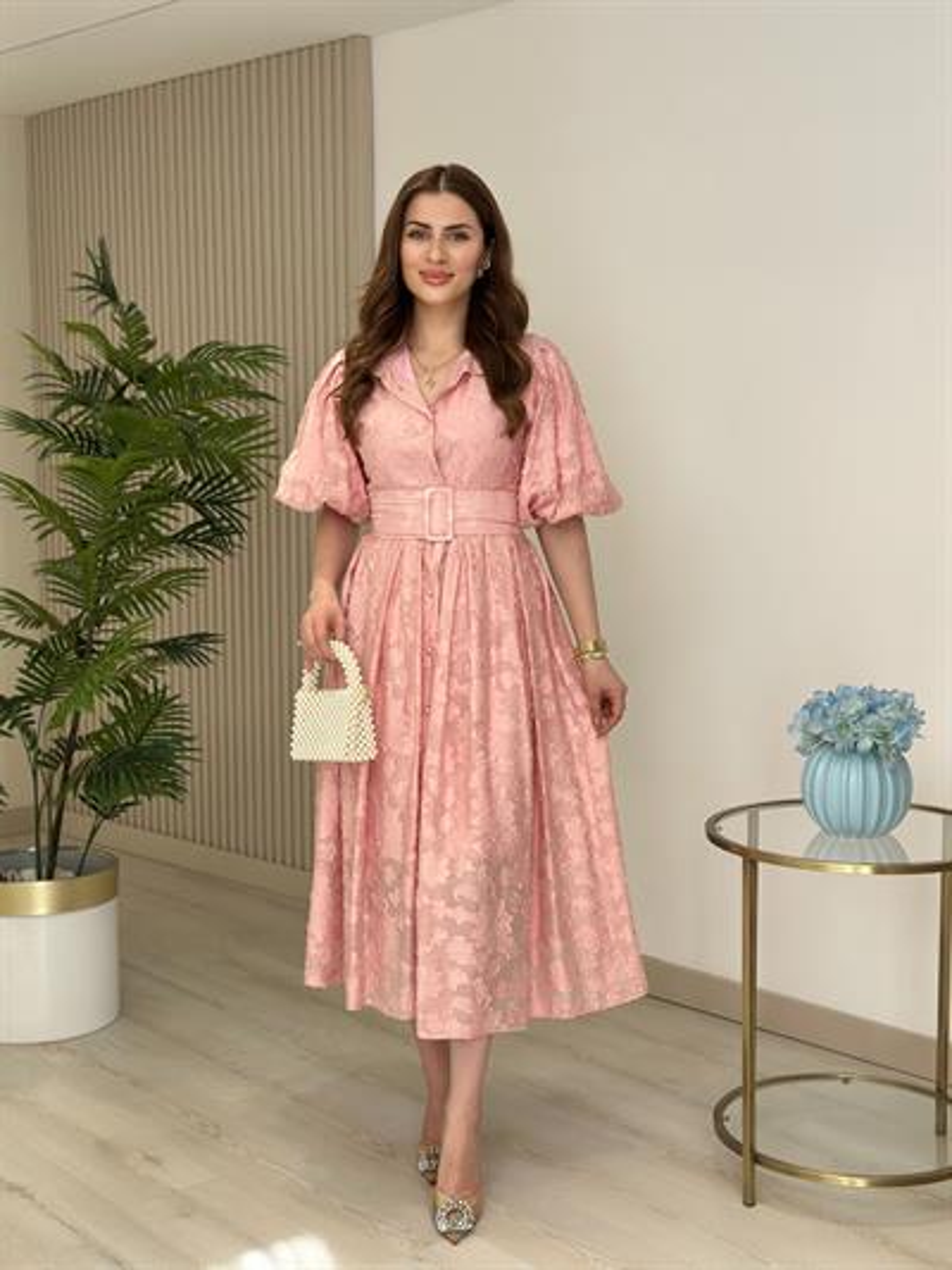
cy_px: 635
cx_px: 476
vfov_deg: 39.6
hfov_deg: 30.3
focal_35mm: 48
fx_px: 1759
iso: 80
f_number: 1.78
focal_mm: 6.86
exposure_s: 1/482
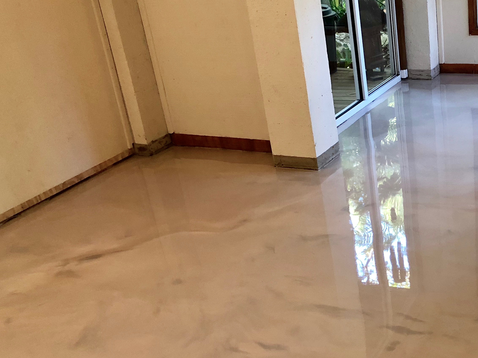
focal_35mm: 50
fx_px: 690
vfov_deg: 29.0
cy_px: 220
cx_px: 413
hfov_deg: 36.3
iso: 80
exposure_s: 1/17
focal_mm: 3.99
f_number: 1.8
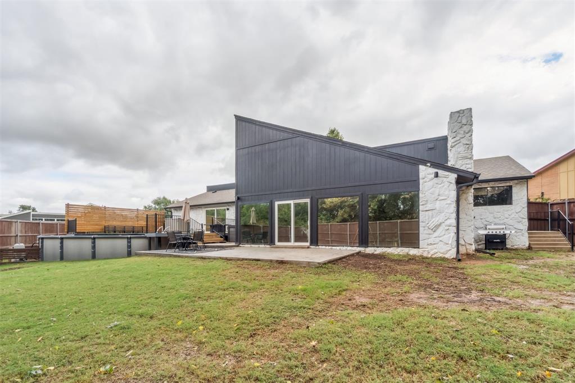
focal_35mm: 15
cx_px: 288
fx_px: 240
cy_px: 192
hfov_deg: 100.4
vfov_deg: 77.3
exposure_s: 1/200
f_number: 8
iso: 100
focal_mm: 10
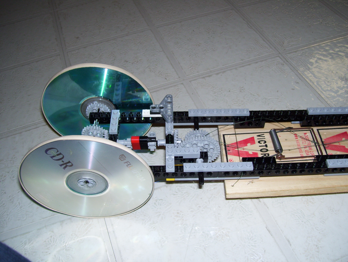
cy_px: 131
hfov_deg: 51.3
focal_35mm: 36
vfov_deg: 39.7
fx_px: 362
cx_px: 174
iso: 80
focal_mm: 6
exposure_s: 1/60
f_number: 2.7
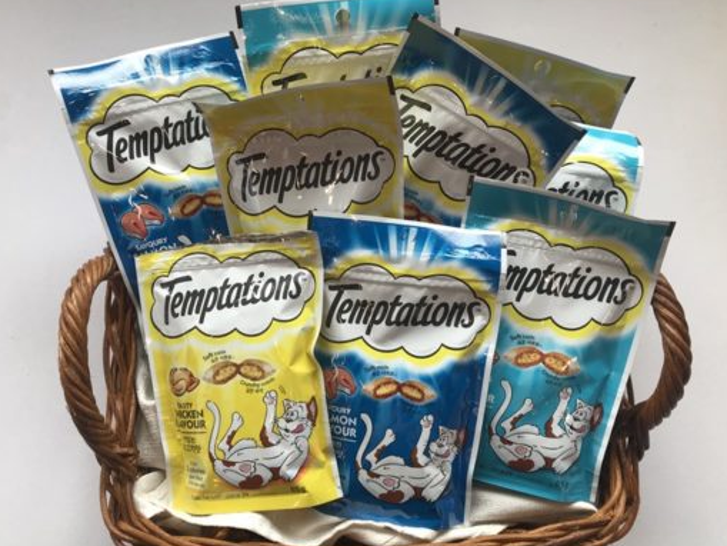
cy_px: 286
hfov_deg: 55.3
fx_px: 693
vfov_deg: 43.0
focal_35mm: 33
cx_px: 346
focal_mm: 3.99
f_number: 1.8
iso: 25
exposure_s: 1/120
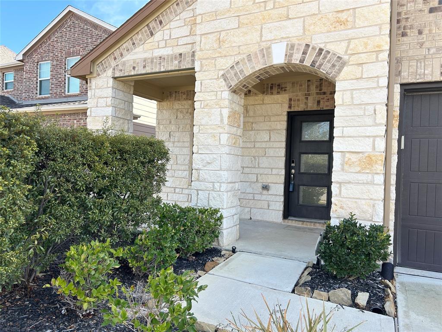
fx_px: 332
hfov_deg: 67.3
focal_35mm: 26
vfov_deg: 53.1
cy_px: 166
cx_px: 221
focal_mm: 5.7
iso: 50
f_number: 1.5
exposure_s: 1/1171
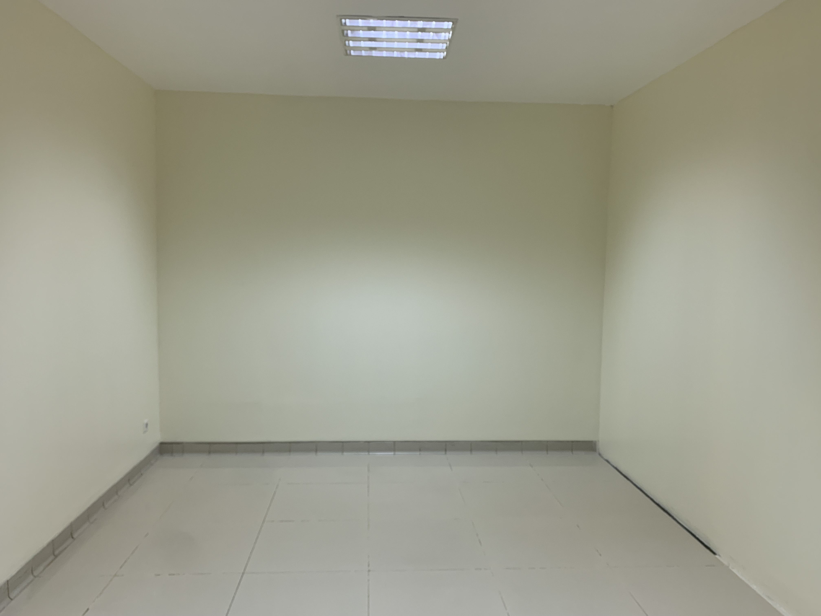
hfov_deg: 67.3
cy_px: 308
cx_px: 410
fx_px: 617
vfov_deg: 53.1
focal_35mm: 26
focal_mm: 4.25
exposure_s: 1/50
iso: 64
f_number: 1.8
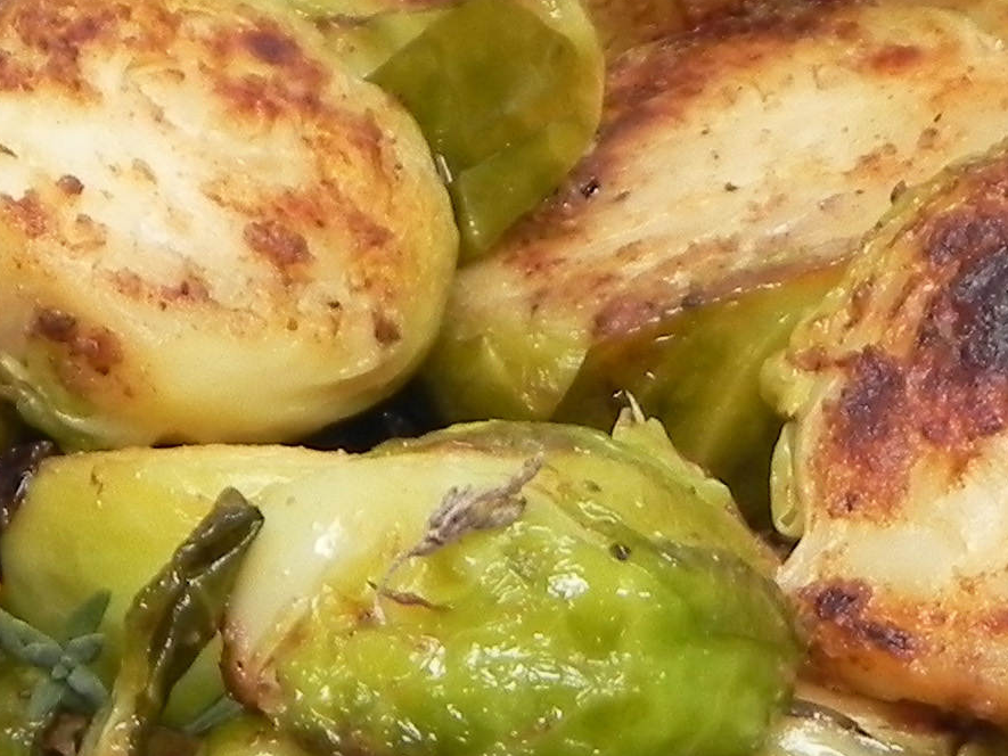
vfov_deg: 10.7
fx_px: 3961
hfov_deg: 14.4
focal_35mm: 136
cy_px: 940
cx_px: 768
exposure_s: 1/33.4
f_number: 2.8
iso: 160
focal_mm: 5.9
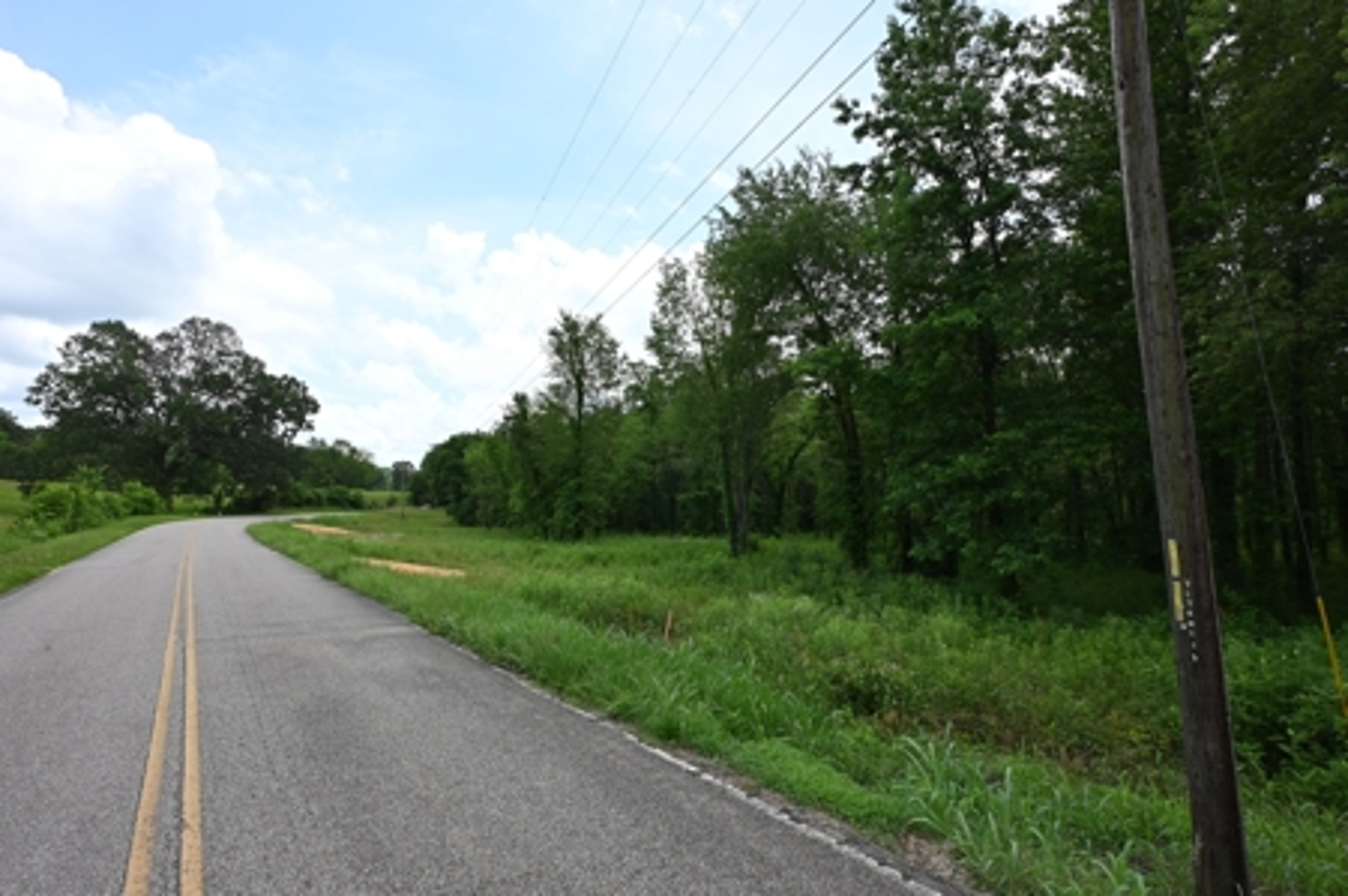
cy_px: 448
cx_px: 674
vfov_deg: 67.3
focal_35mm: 18
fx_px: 673
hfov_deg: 90.1
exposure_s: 1/320
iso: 100
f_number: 6.3
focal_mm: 12
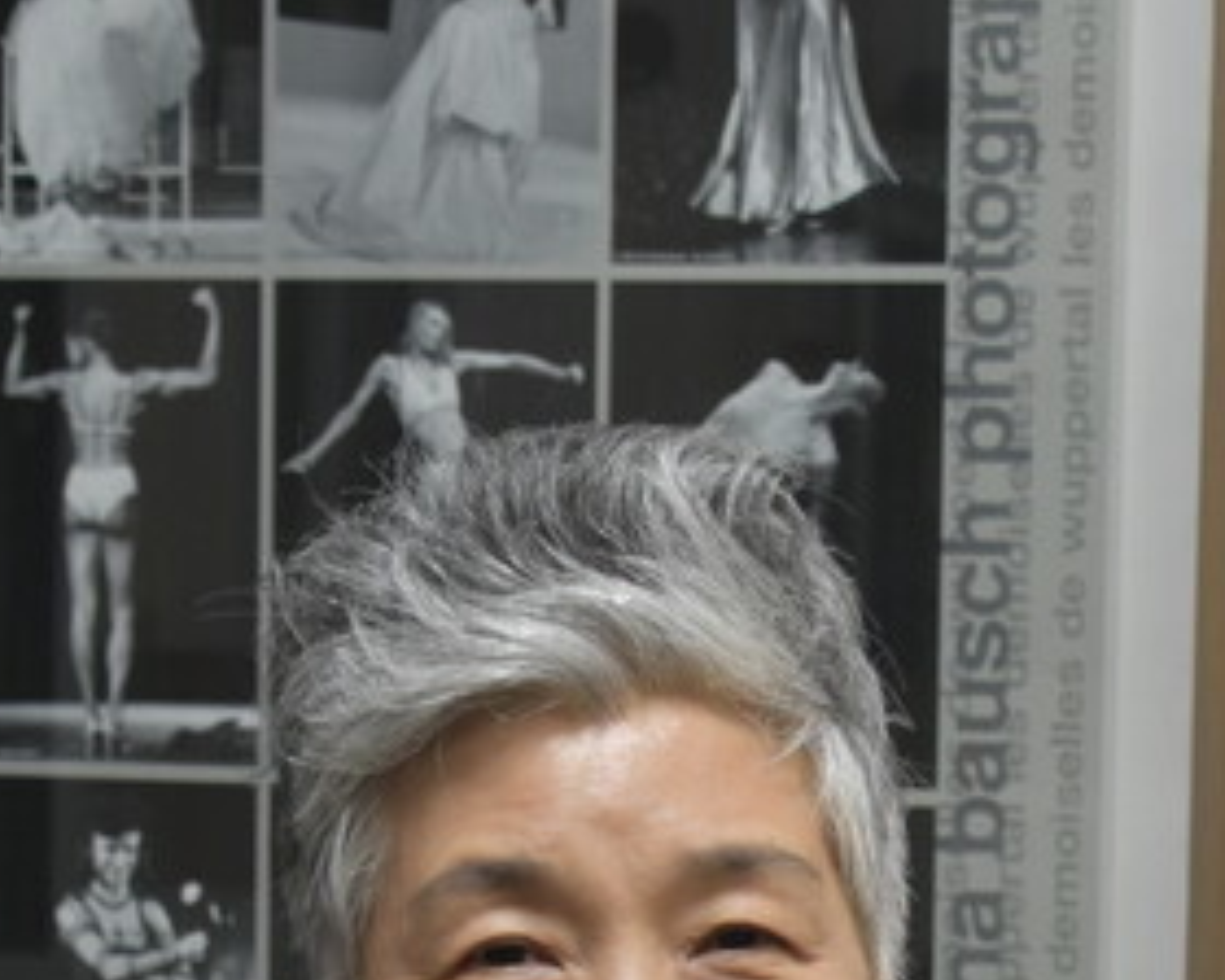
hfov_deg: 14.2
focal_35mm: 135
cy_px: 1041
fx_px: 4894
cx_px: 980
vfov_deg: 11.3
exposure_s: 1/100
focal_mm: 28
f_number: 5
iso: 800
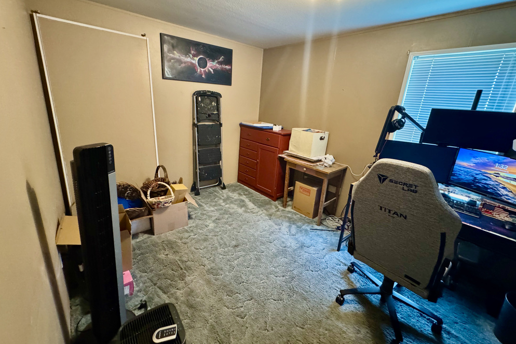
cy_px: 161
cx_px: 256
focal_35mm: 15
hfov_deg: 100.4
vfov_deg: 77.3
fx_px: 215
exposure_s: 1/40
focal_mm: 2.22
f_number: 2.2
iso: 1000
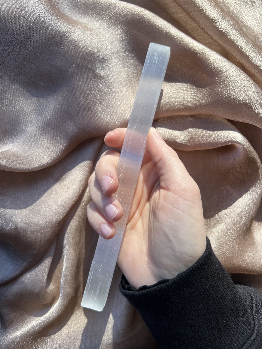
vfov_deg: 67.3
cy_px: 174
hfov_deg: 53.1
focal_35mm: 26
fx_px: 262
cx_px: 131
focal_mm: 5.7
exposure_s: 1/526
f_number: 1.5
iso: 50
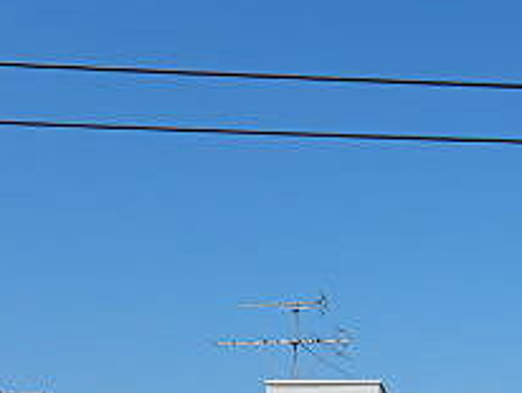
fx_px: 1359
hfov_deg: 20.4
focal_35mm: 90
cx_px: 623
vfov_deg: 15.9
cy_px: 456
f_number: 4.1
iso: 125
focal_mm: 5.1
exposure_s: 1/1500
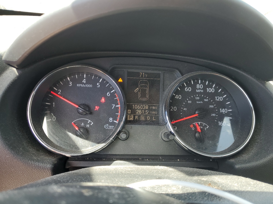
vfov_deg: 53.1
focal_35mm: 26
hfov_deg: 67.3
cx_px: 136
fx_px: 205
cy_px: 102
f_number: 1.5
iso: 50
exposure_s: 1/172
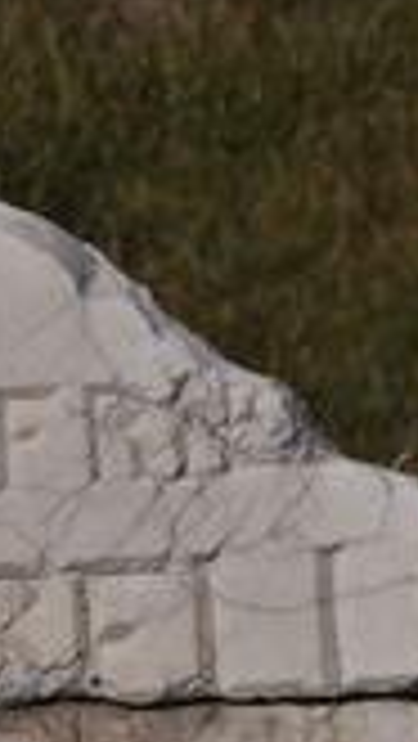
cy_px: 776
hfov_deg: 3.0
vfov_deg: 5.4
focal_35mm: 400
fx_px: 7870
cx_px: 40
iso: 200
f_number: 8
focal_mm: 80
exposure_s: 1/4000
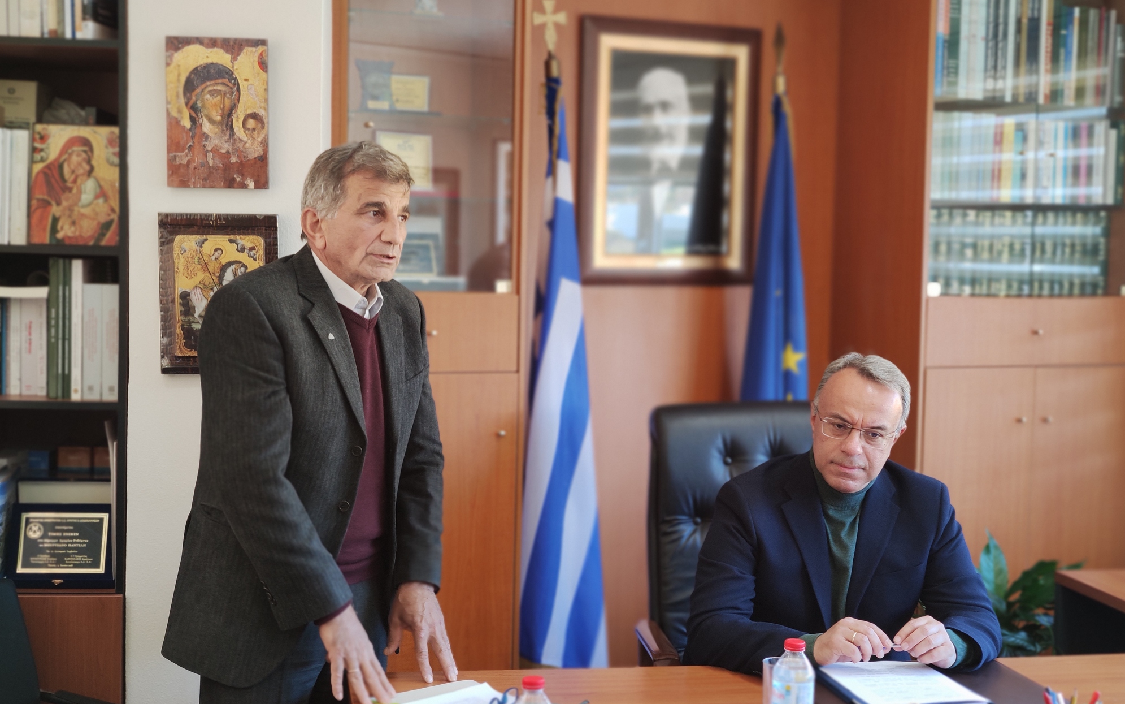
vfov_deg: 29.2
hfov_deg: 45.3
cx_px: 561
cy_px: 359
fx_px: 1349
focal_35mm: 44
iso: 224
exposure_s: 1/50
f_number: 2
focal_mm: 8.16
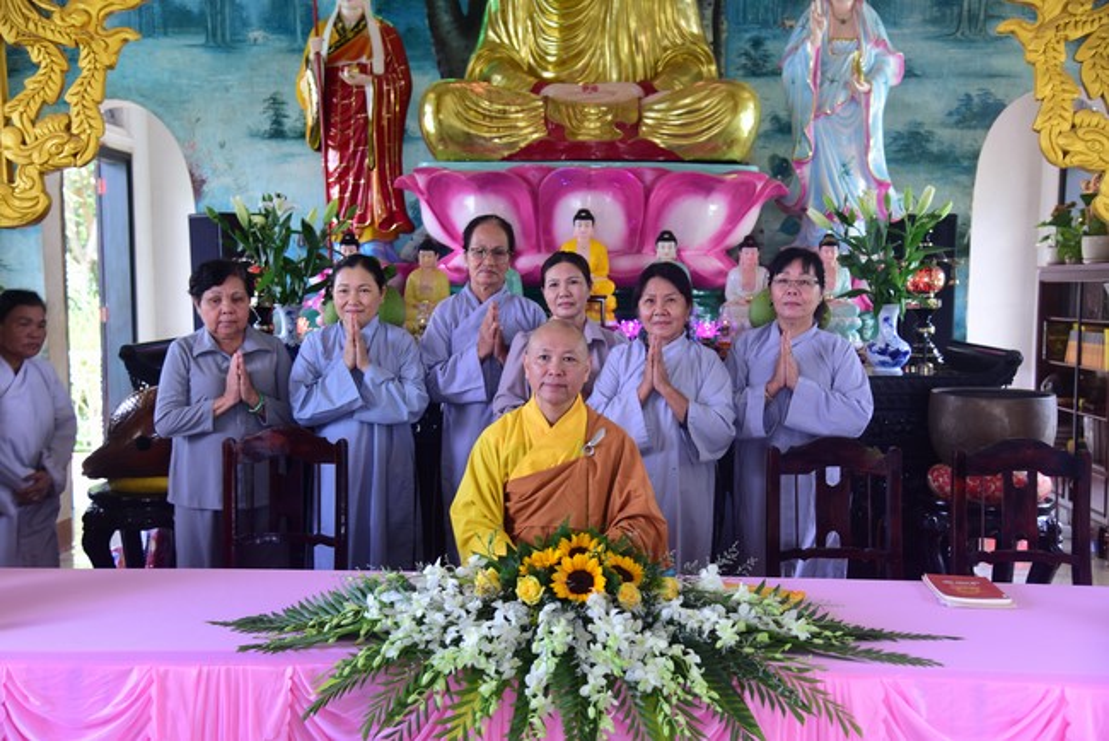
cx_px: 554
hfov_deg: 48.4
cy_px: 370
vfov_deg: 33.4
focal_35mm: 40
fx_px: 1233
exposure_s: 1/50
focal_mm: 40
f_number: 4
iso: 250
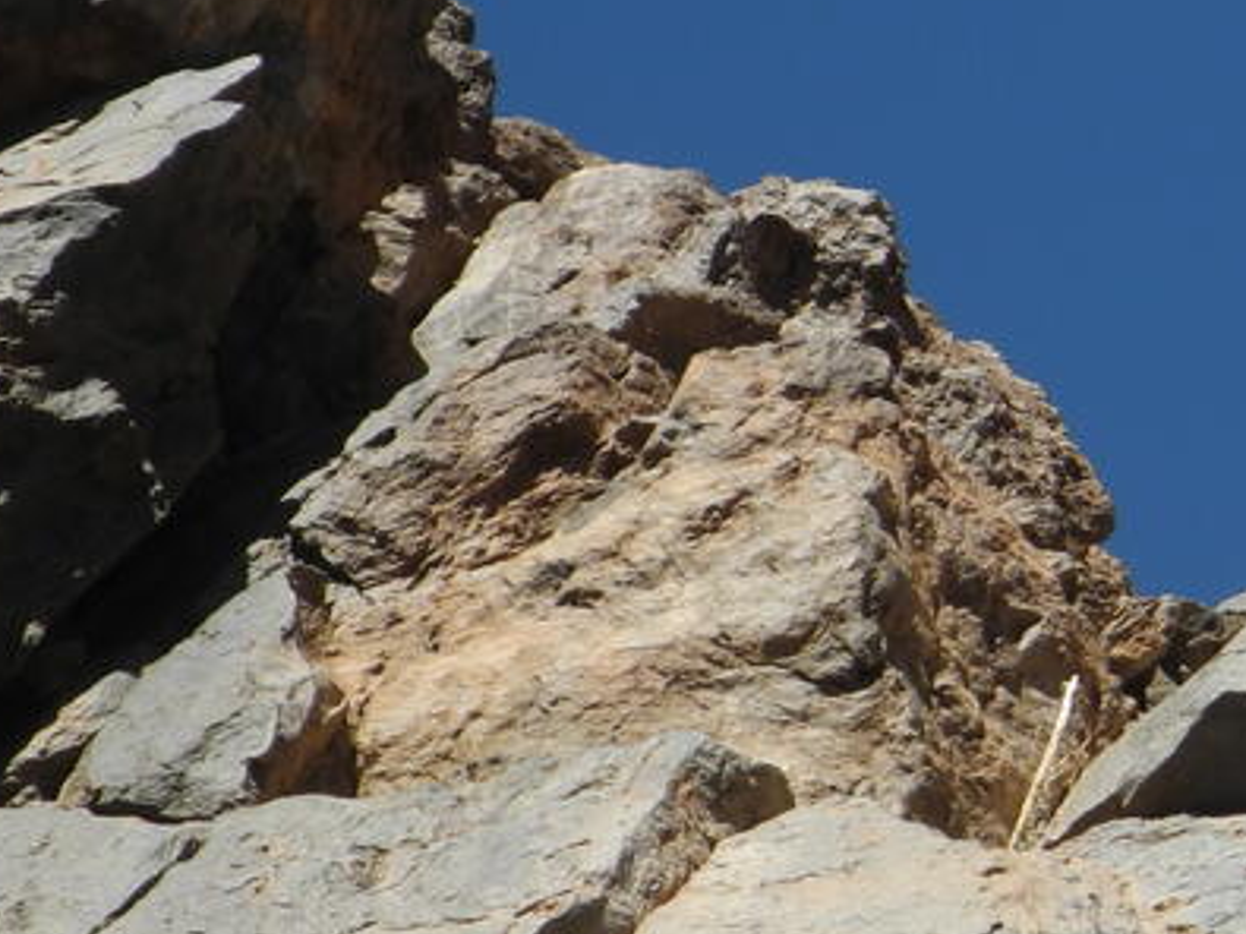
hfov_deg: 3.8
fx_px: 18676
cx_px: 1467
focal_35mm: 519
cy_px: 429
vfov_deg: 2.9
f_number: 5.6
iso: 100
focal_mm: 42.6
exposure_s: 1/400
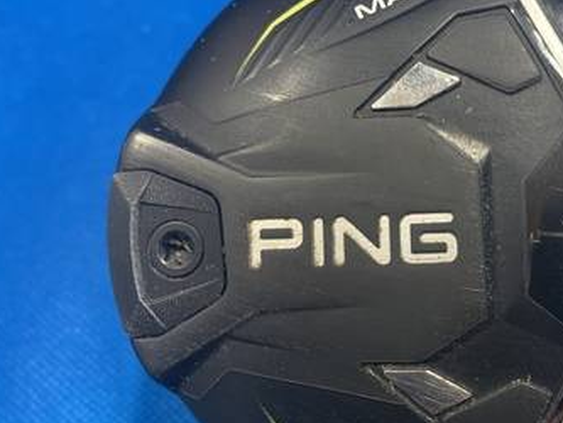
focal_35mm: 50
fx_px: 814
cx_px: 411
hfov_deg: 37.4
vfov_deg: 29.1
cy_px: 240
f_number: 1.8
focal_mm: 4.25
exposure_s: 1/60
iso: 250
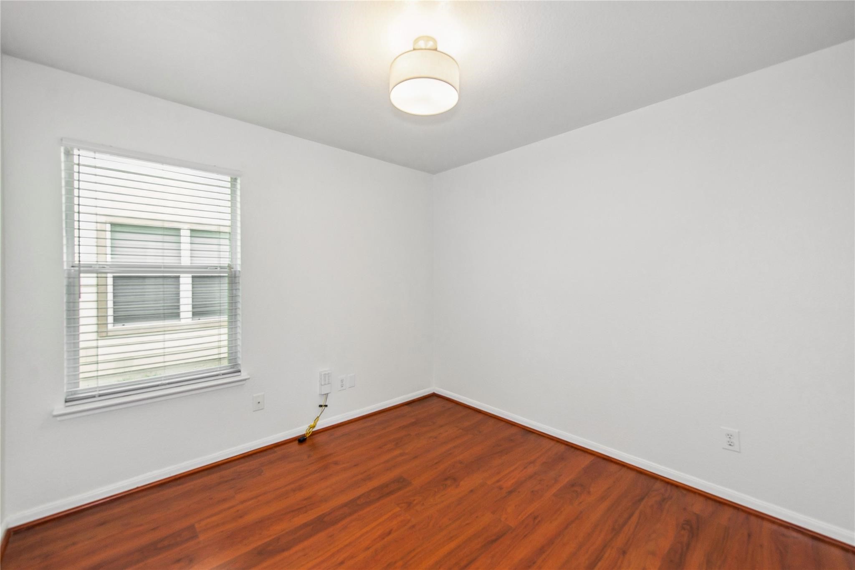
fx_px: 333
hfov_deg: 104.2
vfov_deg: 81.2
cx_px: 428
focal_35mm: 14
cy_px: 285
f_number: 5.6
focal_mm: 14
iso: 400
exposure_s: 1/80
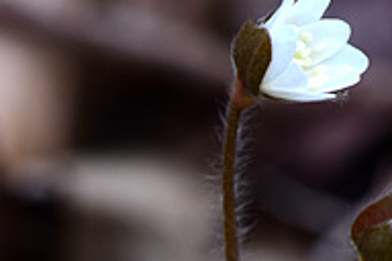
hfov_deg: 3.8
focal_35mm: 546
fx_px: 5945
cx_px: -90
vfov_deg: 2.5
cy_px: 327
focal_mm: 105
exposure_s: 1/50
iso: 200
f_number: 7.1
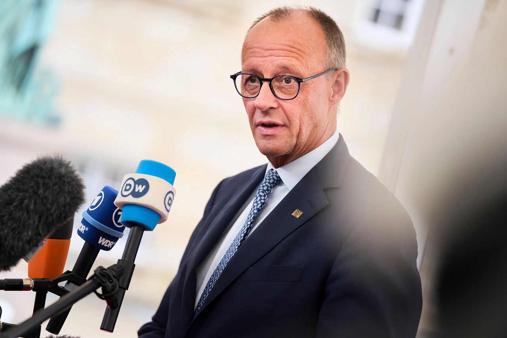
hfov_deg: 16.0
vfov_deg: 10.7
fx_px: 1802
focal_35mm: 128
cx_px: 254
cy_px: 169
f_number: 2.8
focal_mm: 128
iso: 250
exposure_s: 1/400
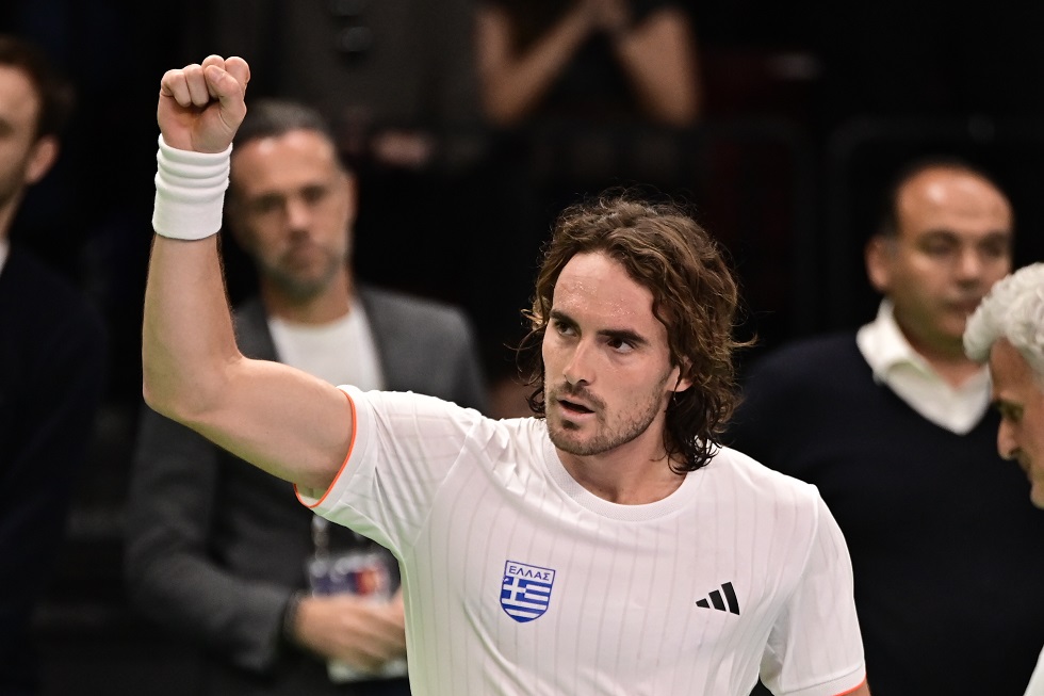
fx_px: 8698
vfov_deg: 4.6
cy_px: 348
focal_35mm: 300
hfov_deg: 6.9
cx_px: 522
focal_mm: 300
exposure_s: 1/2500
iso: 2500
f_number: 3.2
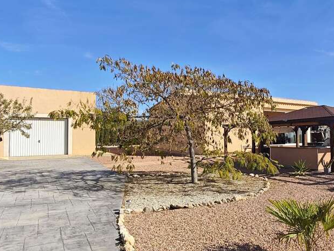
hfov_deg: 58.9
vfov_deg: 48.2
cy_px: 130
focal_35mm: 29
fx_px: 280
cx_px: 245
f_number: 2.2
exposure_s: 1/476
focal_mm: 2.16
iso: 50
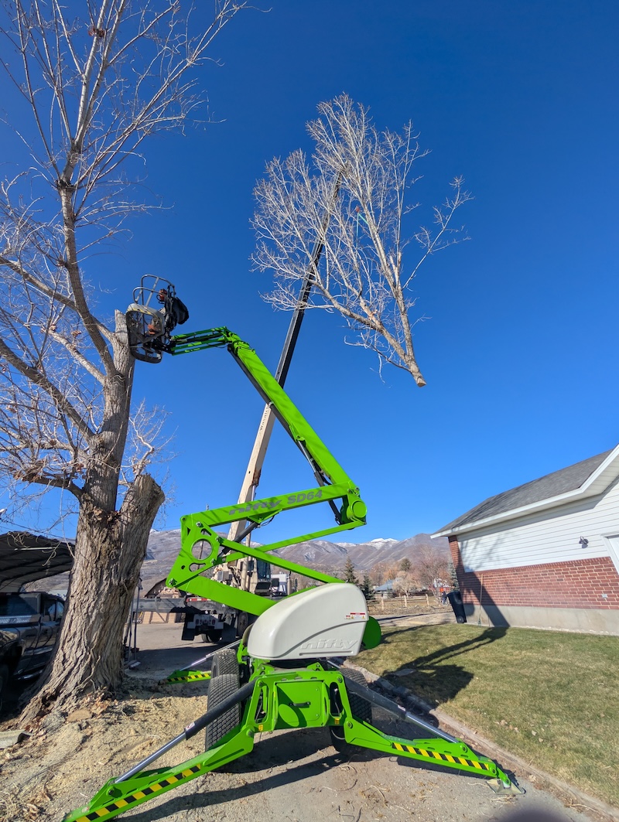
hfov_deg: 94.6
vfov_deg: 110.5
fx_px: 285
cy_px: 411
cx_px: 310
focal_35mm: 12
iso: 52
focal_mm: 2.02
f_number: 1.7
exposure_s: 1/5435
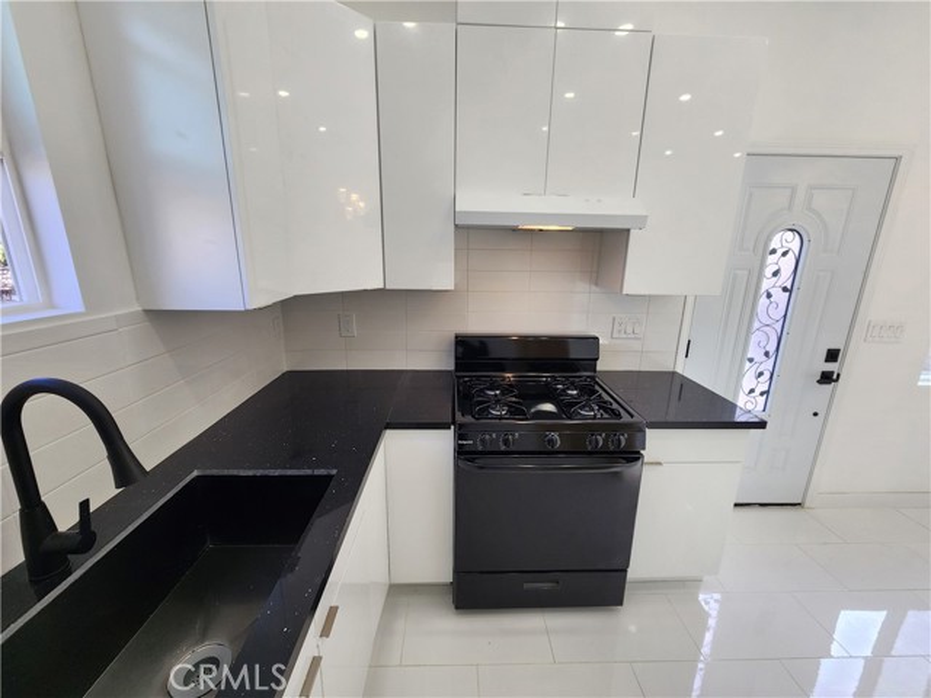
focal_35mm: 13
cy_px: 349
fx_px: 350
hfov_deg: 106.2
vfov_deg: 89.9
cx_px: 466
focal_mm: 2.2
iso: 80
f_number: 2.2
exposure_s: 1/120
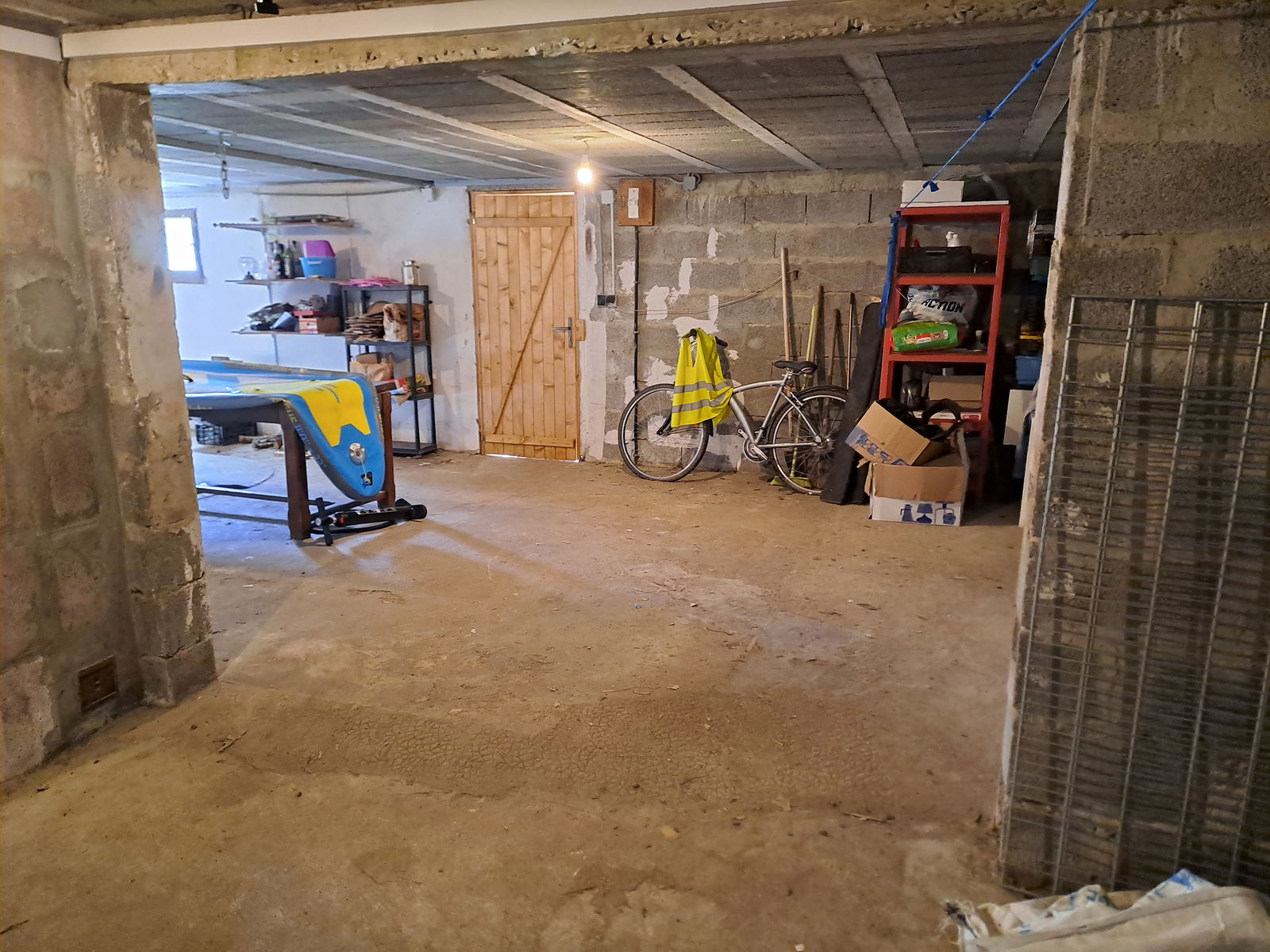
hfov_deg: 69.4
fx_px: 917
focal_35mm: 25
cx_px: 635
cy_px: 476
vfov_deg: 54.9
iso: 400
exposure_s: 1/25
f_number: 1.8
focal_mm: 4.65
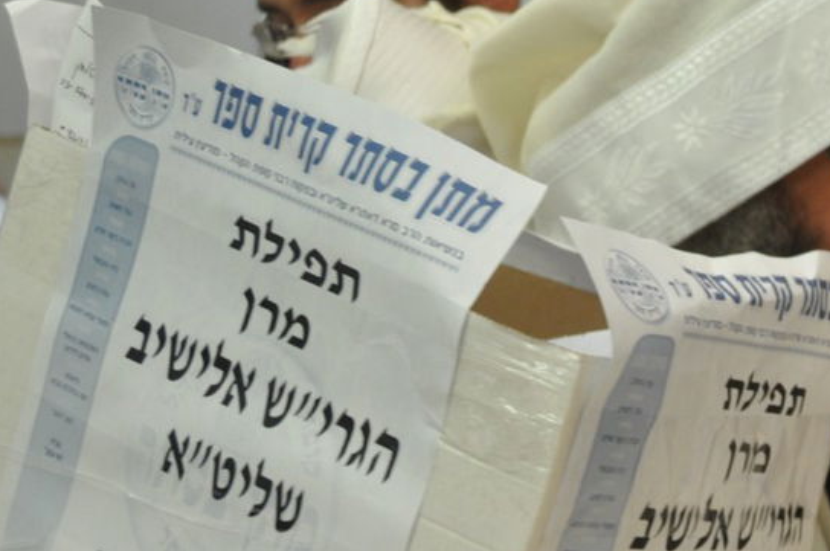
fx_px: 1957
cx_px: 1015
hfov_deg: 22.0
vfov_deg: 15.5
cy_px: 629
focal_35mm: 85
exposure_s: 1/60
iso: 400
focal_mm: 22
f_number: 4
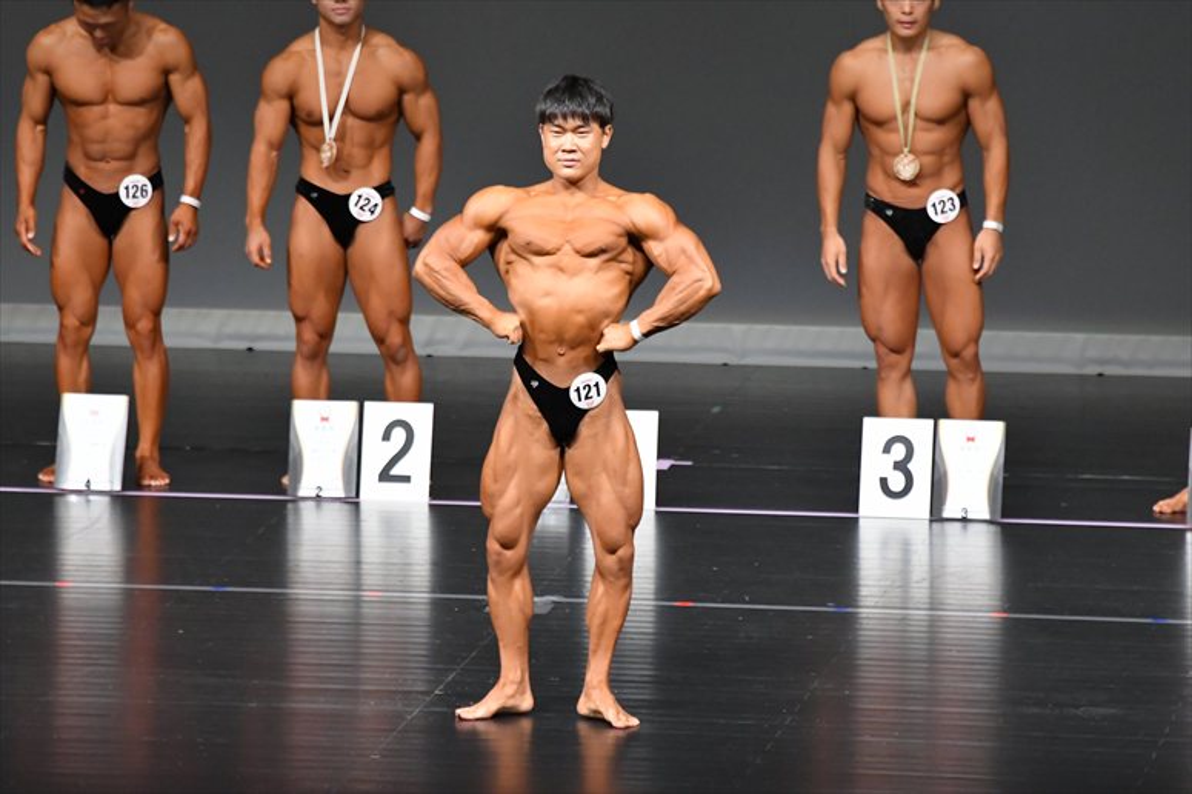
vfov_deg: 4.4
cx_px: 596
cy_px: 397
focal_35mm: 315
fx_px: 10425
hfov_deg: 6.5
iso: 5000
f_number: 5.6
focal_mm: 210
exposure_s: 1/400
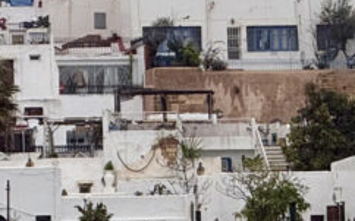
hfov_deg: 3.9
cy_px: -91
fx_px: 5212
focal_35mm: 539
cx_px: 378
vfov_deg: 2.4
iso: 50
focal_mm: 15.66
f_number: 2.8
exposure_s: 1/1048
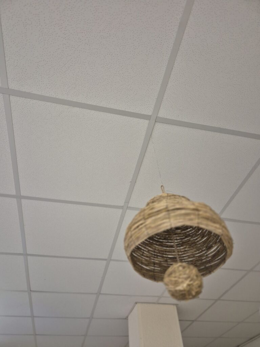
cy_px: 174
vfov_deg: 73.9
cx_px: 130
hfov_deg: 58.9
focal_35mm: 23
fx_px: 230
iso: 640
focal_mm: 5.4
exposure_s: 1/100
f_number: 1.8
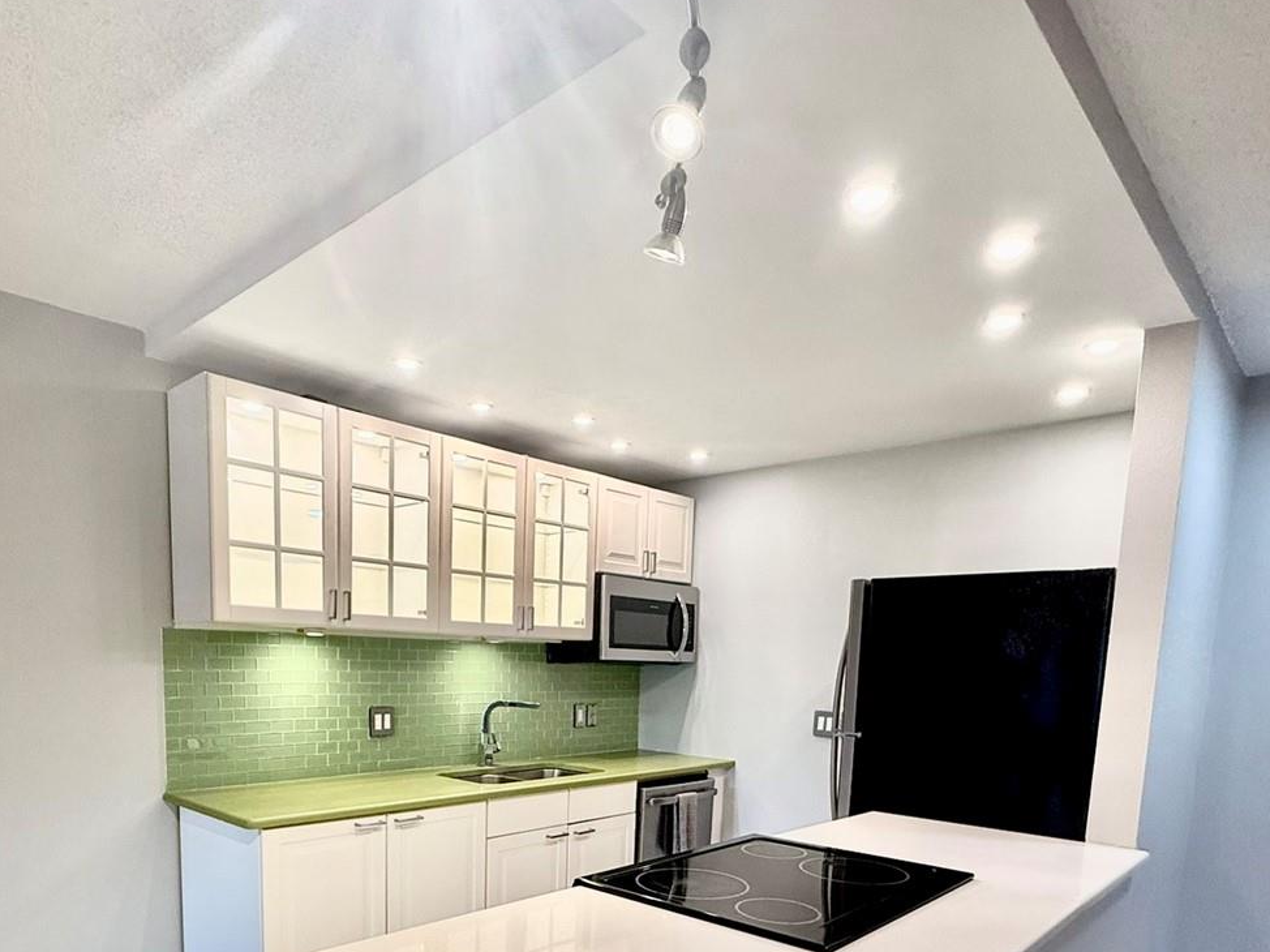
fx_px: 844
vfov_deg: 54.7
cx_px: 561
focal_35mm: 23
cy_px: 764
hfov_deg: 73.7
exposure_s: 1/120
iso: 125
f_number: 2.2
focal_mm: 2.22
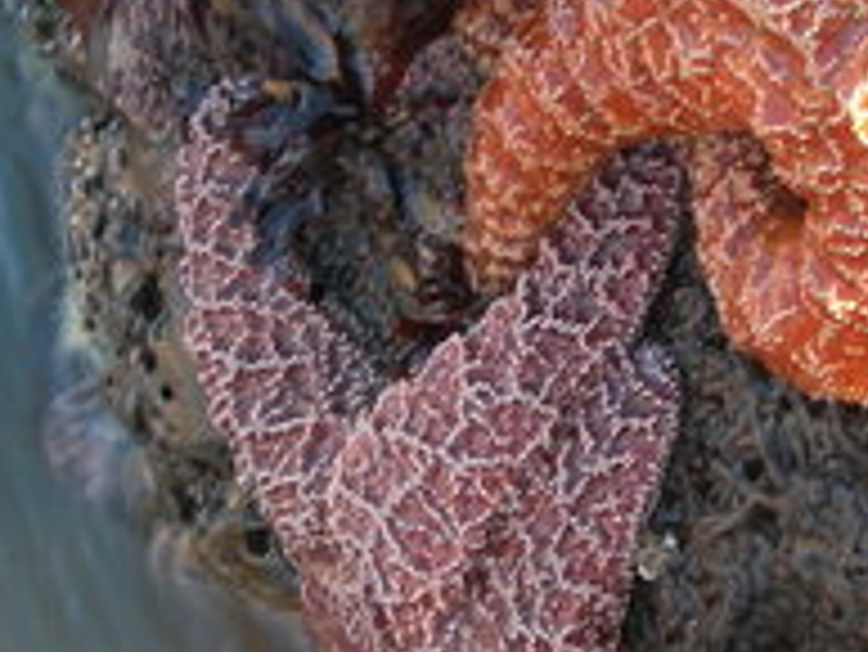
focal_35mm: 118
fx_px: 2961
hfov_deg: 16.5
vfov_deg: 12.6
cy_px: 301
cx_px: 715
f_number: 4.8
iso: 50
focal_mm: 7.8
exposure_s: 1/33.6
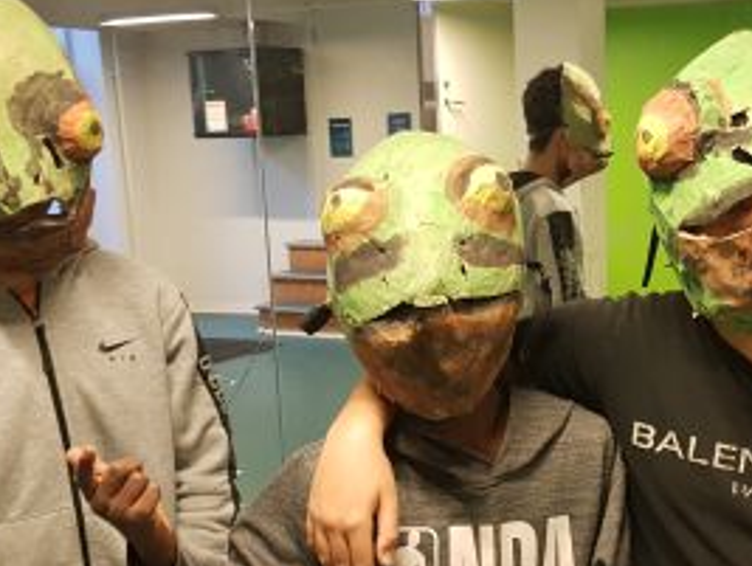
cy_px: 341
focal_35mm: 49
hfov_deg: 38.5
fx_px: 1066
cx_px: 496
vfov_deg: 29.7
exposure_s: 1/50
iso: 320
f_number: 1.7
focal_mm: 4.2
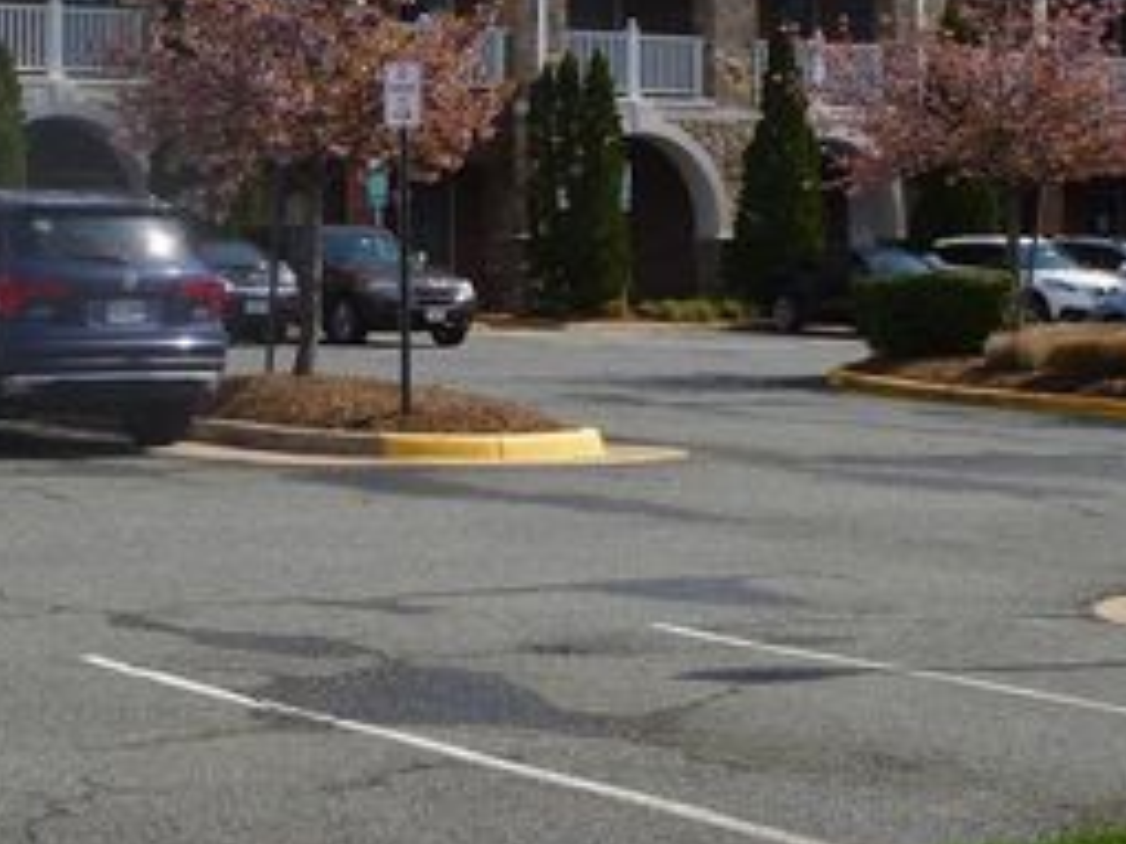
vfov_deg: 14.9
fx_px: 3186
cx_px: 512
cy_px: 64
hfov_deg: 20.0
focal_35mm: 98
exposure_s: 1/640
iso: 80
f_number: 3.9
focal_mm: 9
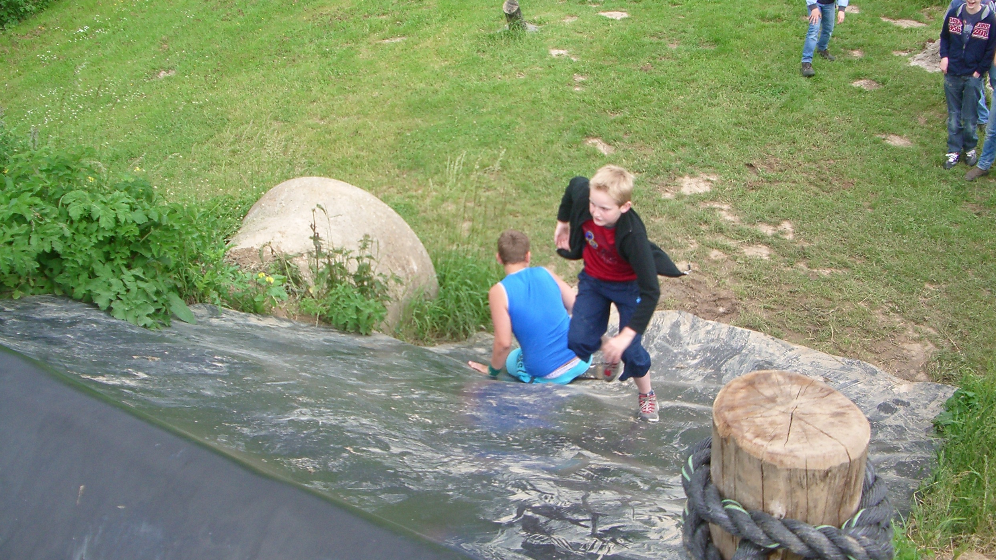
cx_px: 499
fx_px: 1030
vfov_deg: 30.4
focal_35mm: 39
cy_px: 271
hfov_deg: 51.6
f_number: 2.6
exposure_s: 1/250
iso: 80
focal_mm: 5.8
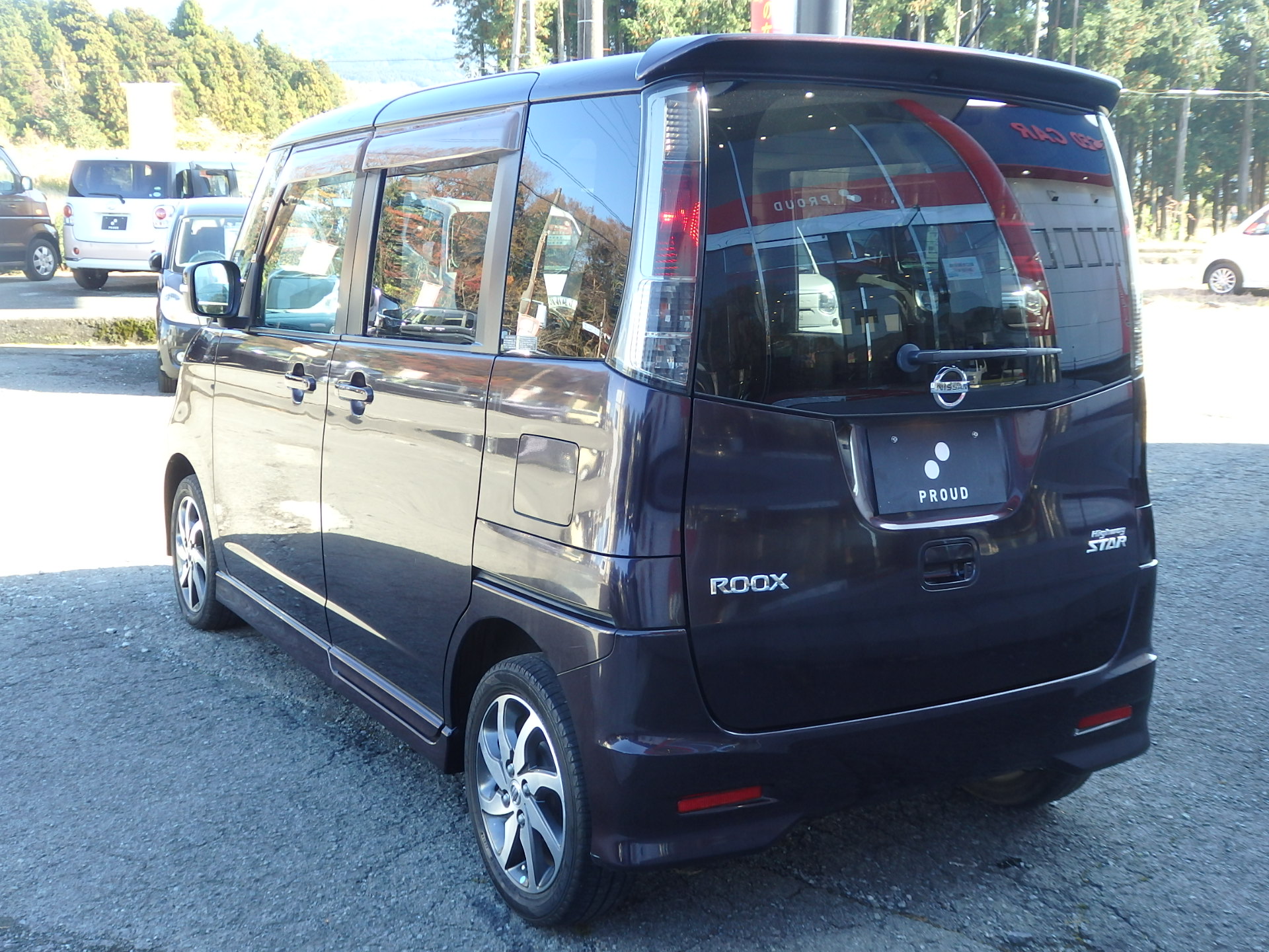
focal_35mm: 37
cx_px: 634
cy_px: 476
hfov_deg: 50.1
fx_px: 1356
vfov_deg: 38.7
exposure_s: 1/80
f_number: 3.6
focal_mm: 6.6
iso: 125
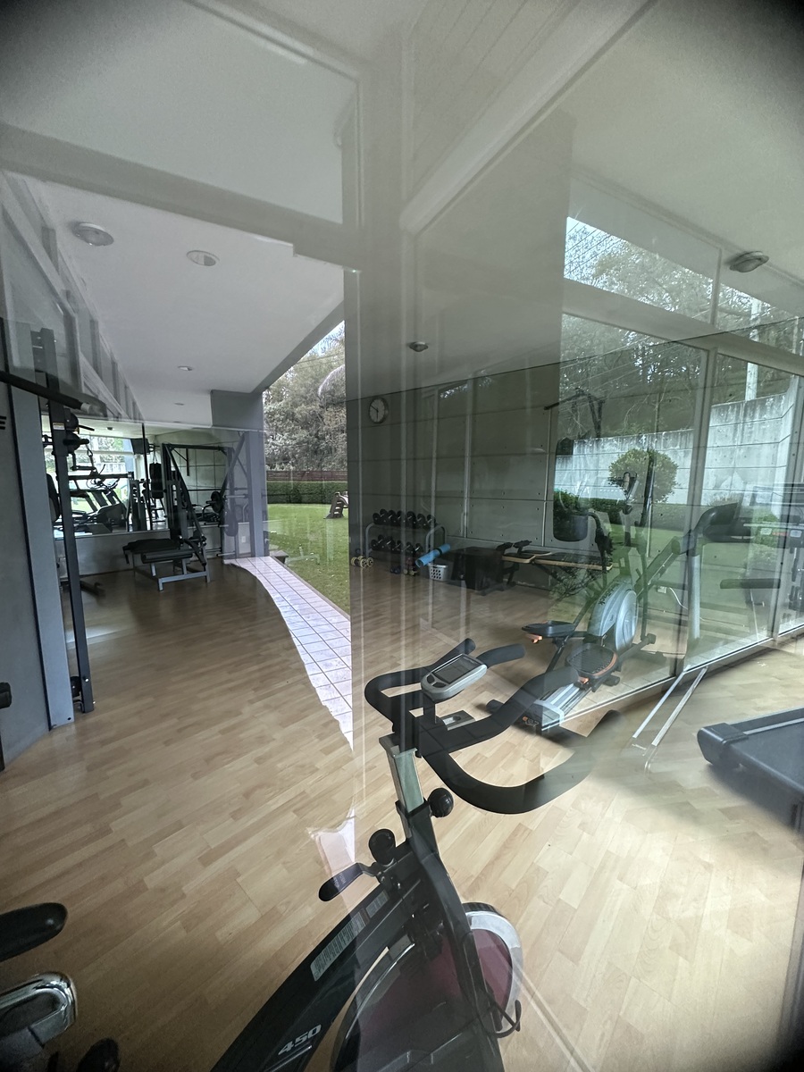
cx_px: 402
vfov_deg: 102.1
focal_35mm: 14
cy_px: 536
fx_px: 434
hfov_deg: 85.7
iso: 400
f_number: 2.2
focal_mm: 2.22
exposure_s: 1/60
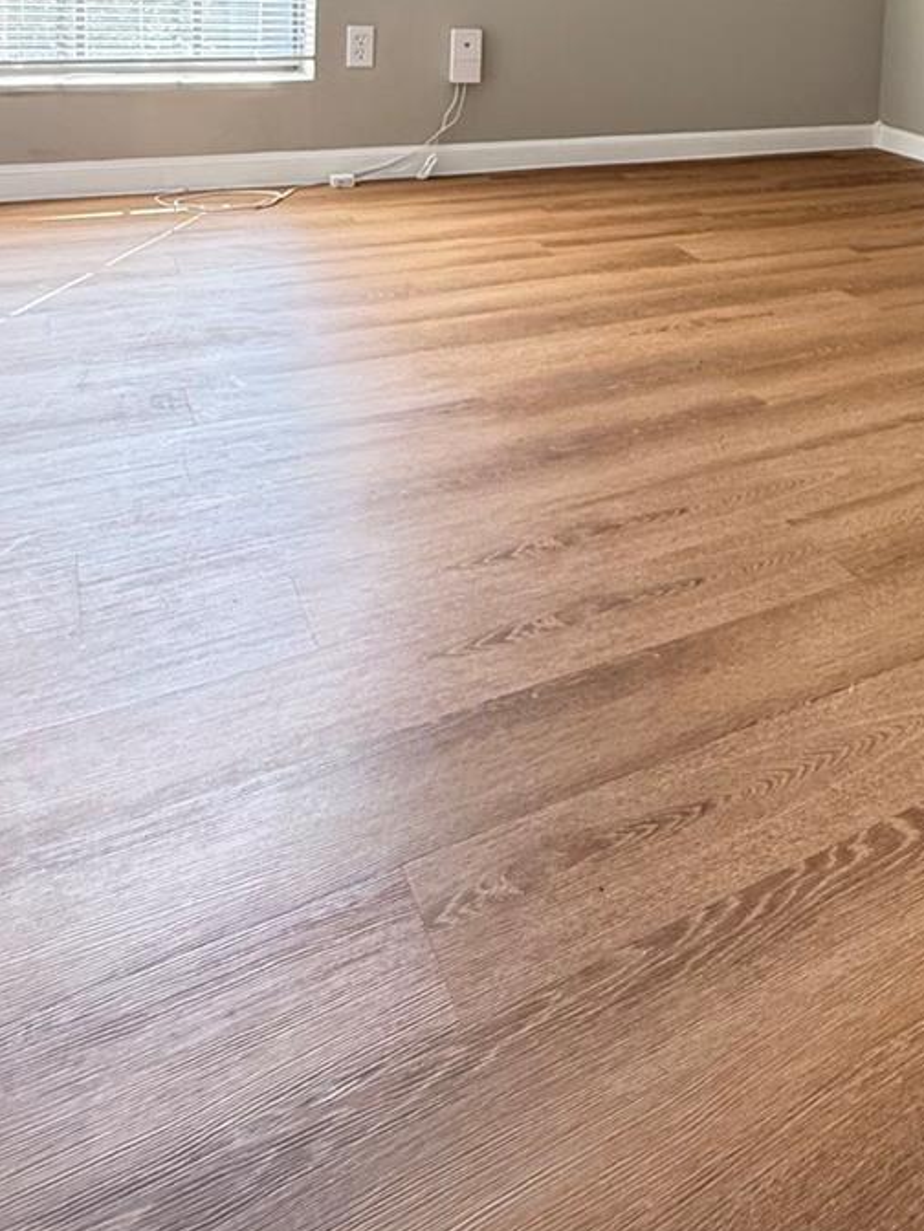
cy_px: 82
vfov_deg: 49.4
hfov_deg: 41.0
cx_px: 820
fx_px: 1139
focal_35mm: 32
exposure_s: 1/99
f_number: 2.2
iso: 320
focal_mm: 2.22
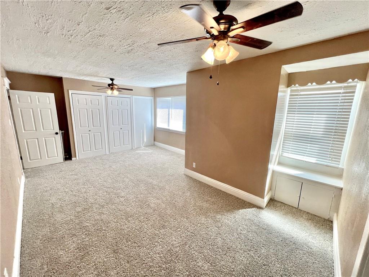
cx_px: 184
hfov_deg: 106.2
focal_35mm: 13
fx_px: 139
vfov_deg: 89.9
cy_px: 138
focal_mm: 1.57
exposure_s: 1/120
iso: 80
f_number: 1.8
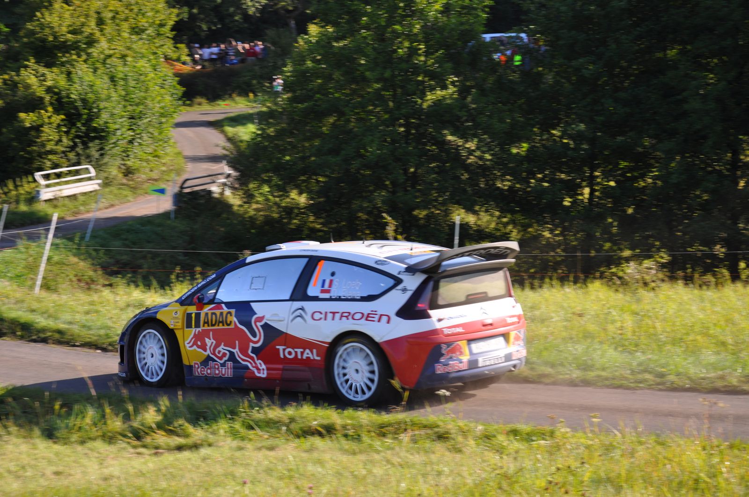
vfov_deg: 17.4
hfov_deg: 26.0
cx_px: 374
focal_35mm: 78
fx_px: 1621
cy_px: 248
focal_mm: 52
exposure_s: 1/250
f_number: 8
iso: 200
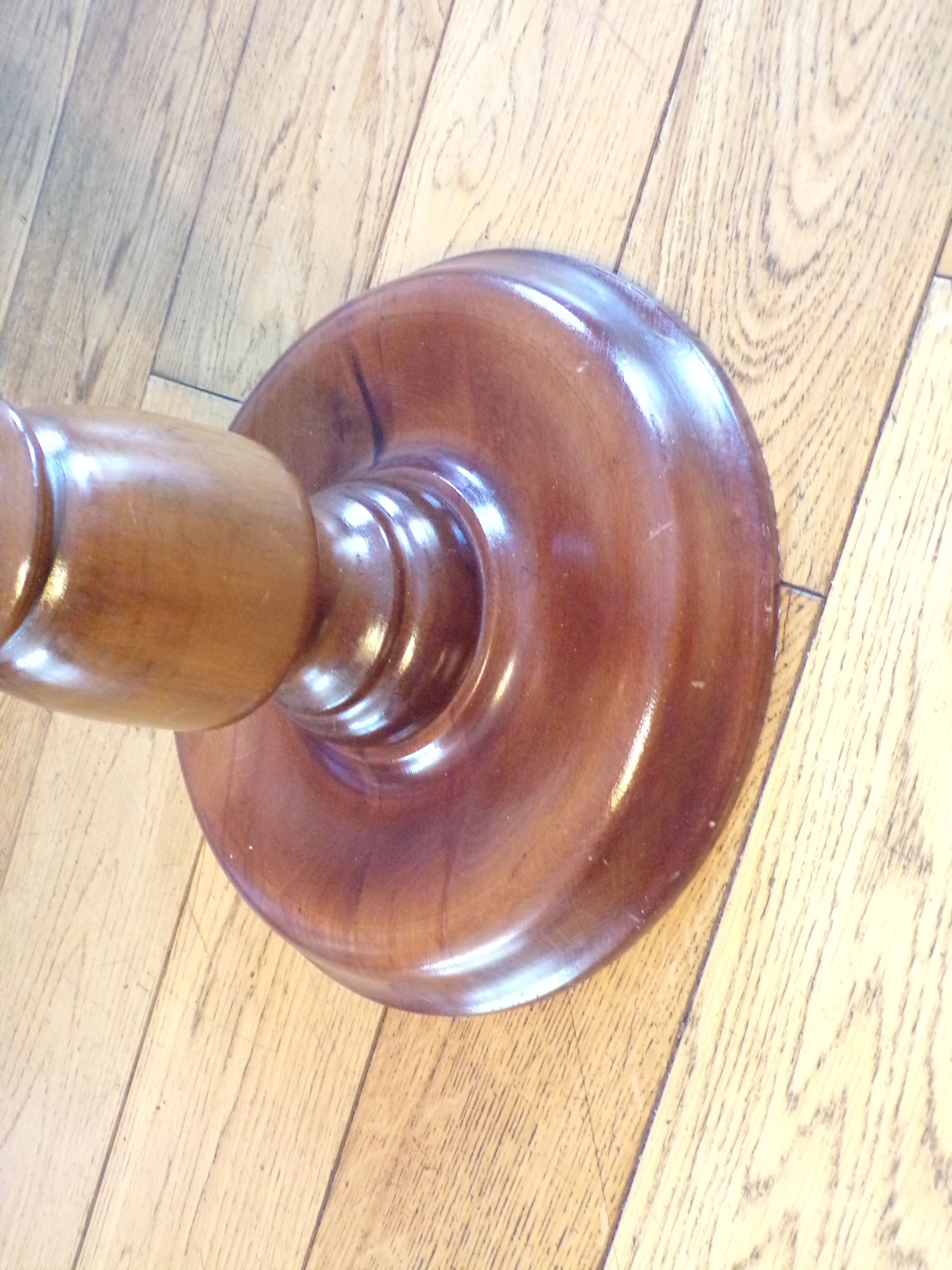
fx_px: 1540
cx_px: 476
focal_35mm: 42
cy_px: 635
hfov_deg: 34.3
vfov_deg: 44.8
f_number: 3.4
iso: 800
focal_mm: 7.6
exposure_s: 1/17
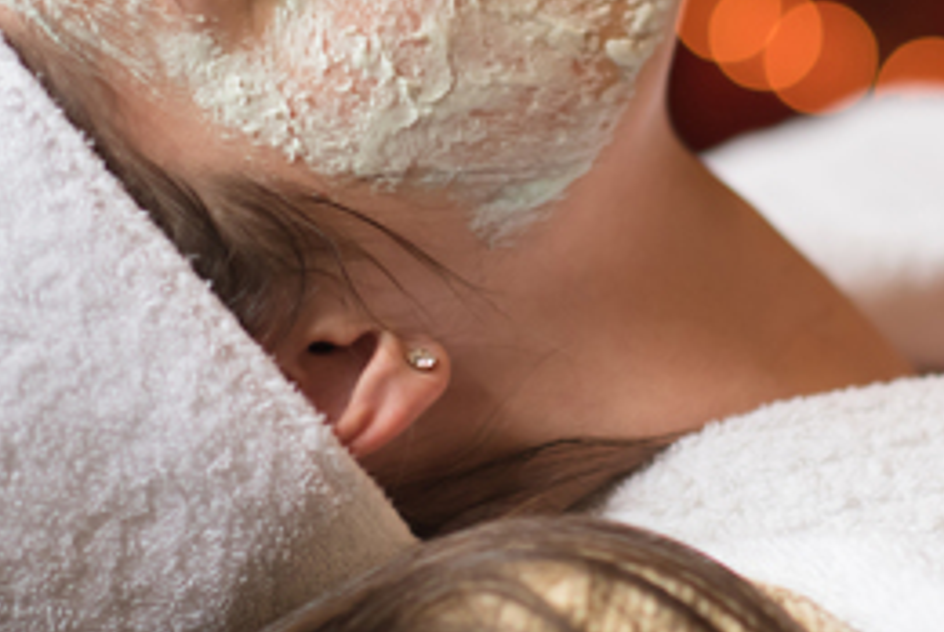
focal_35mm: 209
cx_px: 603
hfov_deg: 9.8
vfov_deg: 6.6
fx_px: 5487
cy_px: 82
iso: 800
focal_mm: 85
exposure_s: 1/125
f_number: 2
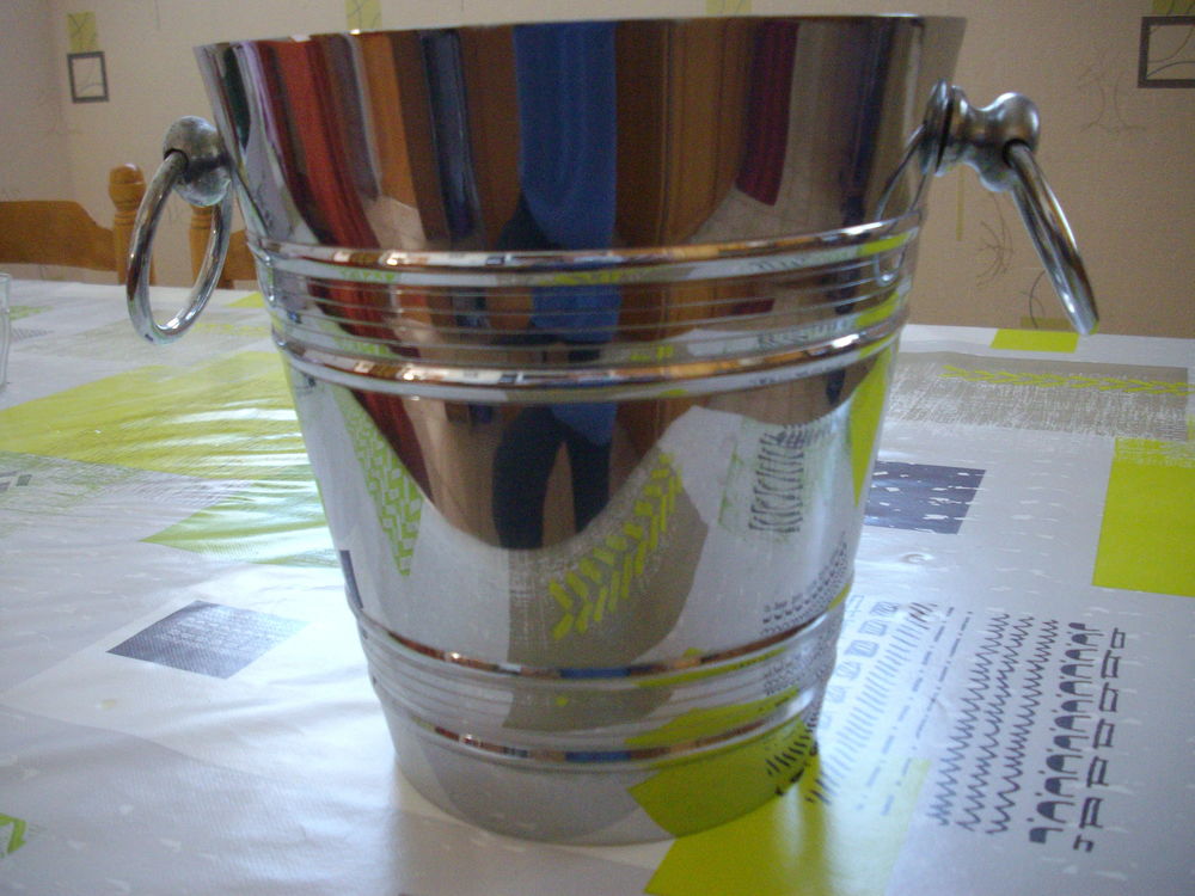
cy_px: 448
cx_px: 598
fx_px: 1277
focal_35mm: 37
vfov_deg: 38.7
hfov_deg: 50.1
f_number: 2.8
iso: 346
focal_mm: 6.2
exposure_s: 1/50
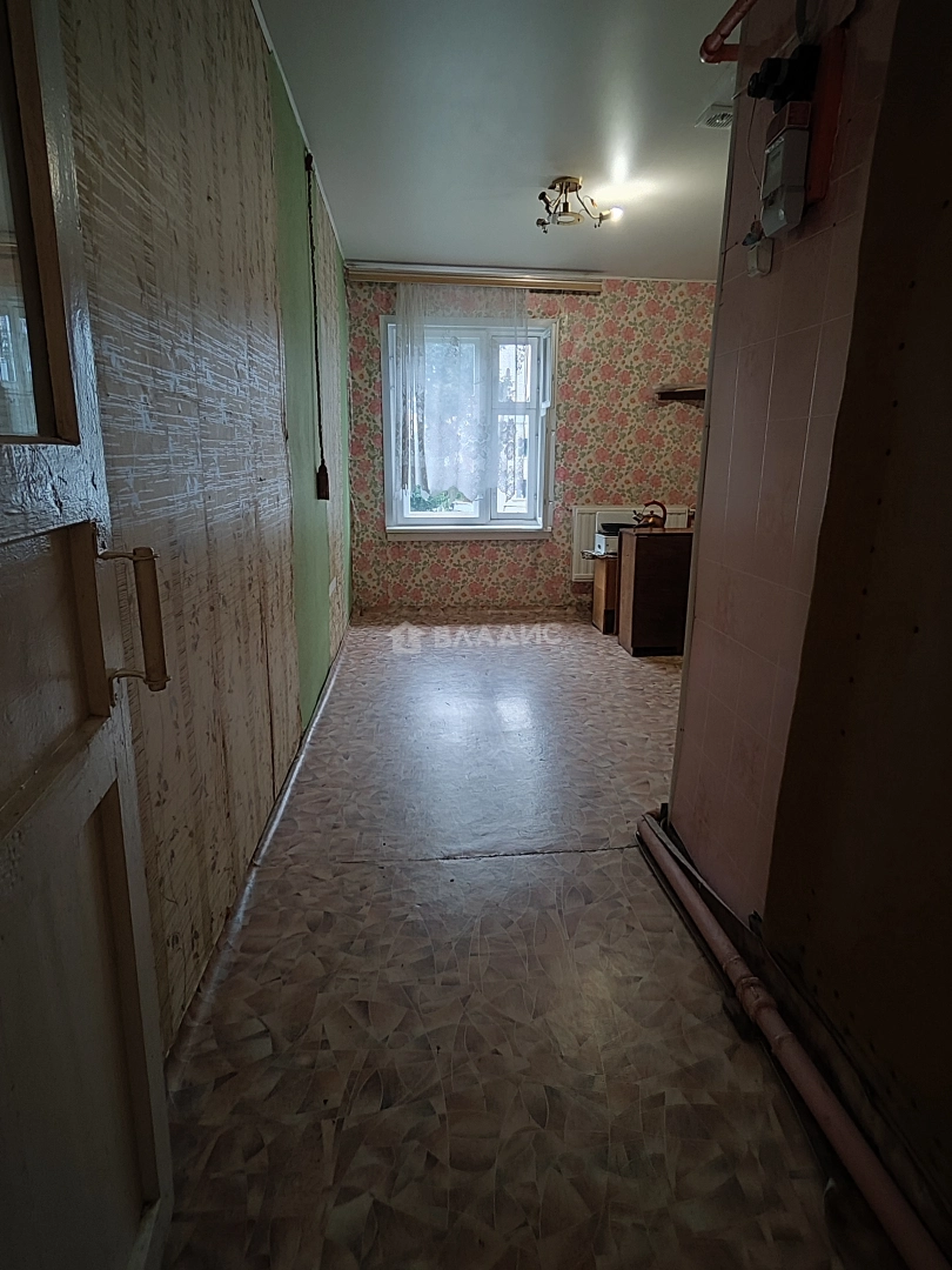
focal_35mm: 16
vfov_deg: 94.5
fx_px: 587
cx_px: 476
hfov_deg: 78.1
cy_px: 635
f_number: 2.4
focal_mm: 2.13
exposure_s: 1/14.3
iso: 391
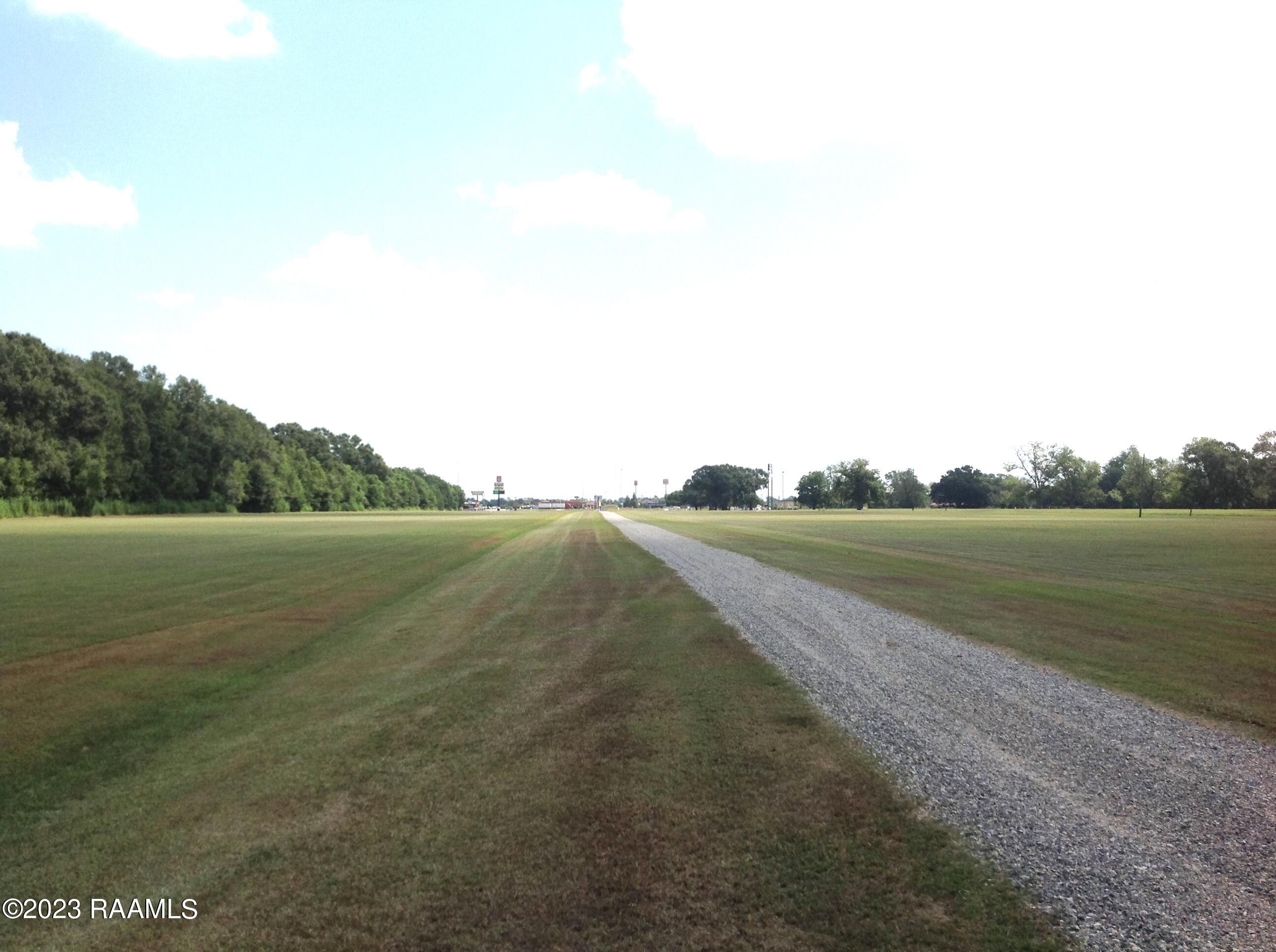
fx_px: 1288
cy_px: 476
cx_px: 638
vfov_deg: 40.6
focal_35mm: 35
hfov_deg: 52.7
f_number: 2.4
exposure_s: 1/2519
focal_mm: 4.28
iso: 50
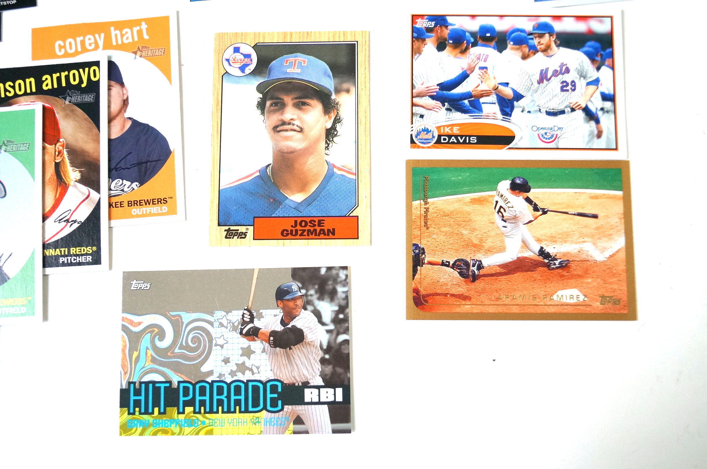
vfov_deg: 34.1
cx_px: 354
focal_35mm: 39
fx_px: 765
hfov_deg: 49.6
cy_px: 234
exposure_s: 1/160
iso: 800
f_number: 4.5
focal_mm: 26
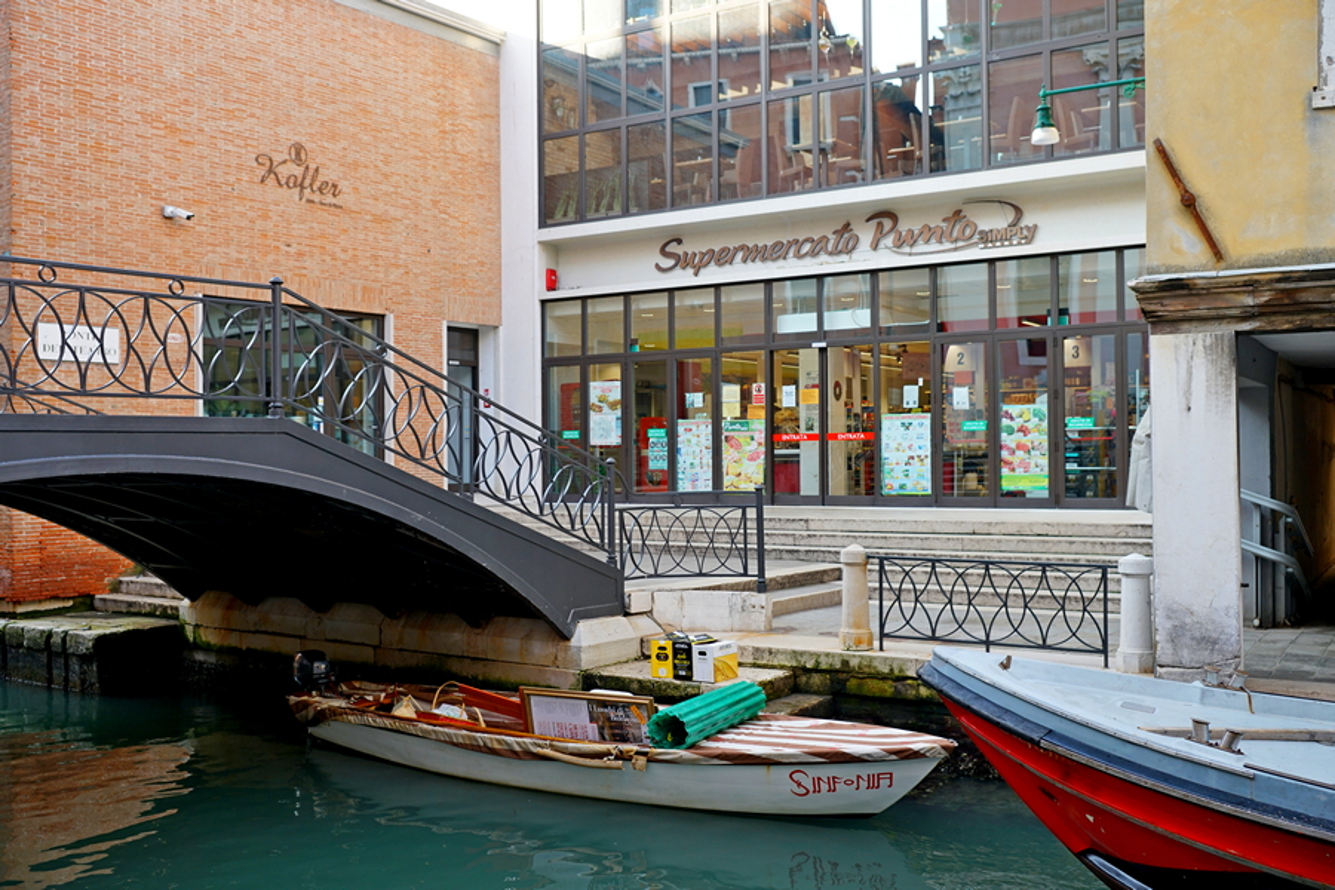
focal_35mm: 35
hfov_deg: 54.4
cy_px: 445
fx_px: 1298
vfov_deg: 37.9
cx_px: 668
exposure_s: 1/160
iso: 250
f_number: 4
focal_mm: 35
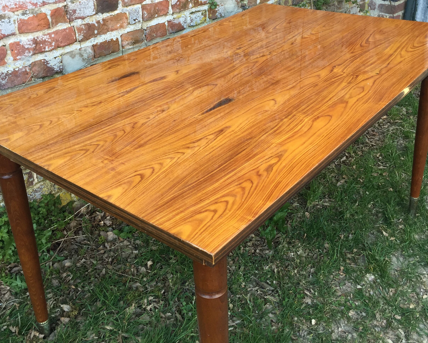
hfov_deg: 47.9
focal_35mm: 38
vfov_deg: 38.8
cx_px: 214
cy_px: 121
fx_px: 481
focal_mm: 4.15
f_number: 2.2
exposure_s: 1/100
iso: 50
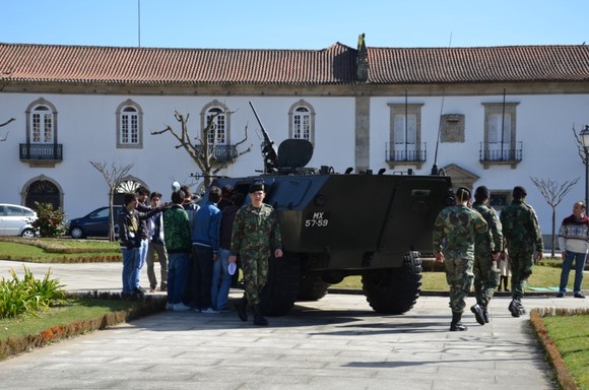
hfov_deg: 27.0
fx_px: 1224
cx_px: 294
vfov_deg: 18.1
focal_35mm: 75
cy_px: 195
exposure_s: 1/250
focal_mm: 50
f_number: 8
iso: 125
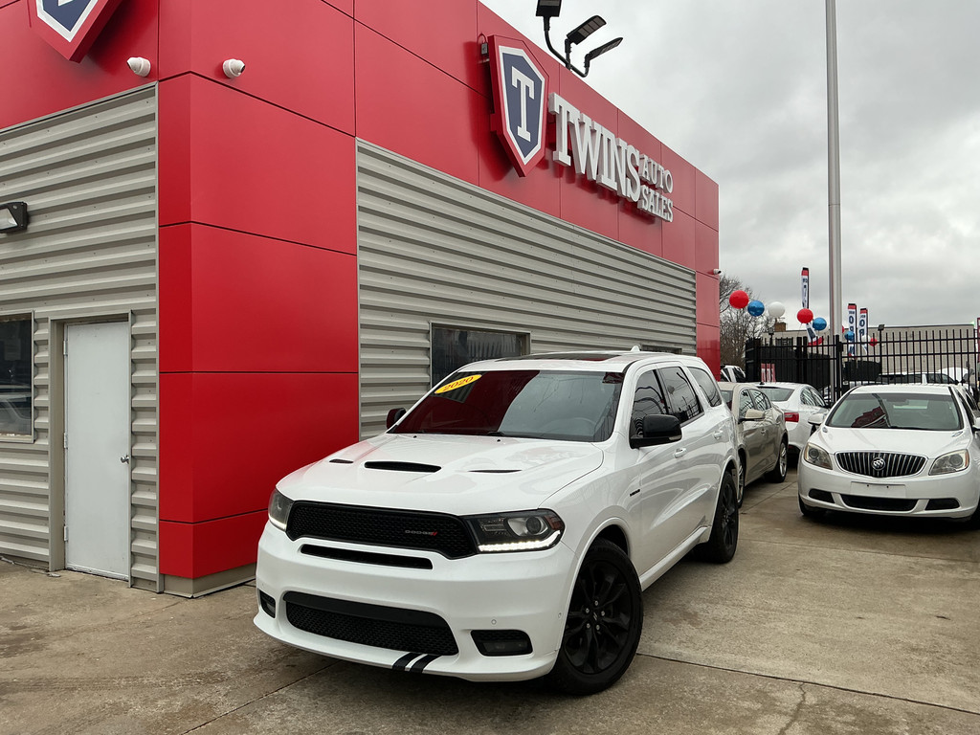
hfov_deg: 61.7
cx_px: 490
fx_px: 821
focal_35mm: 29
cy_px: 368
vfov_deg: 48.2
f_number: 1.8
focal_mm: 3
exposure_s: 1/256
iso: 25
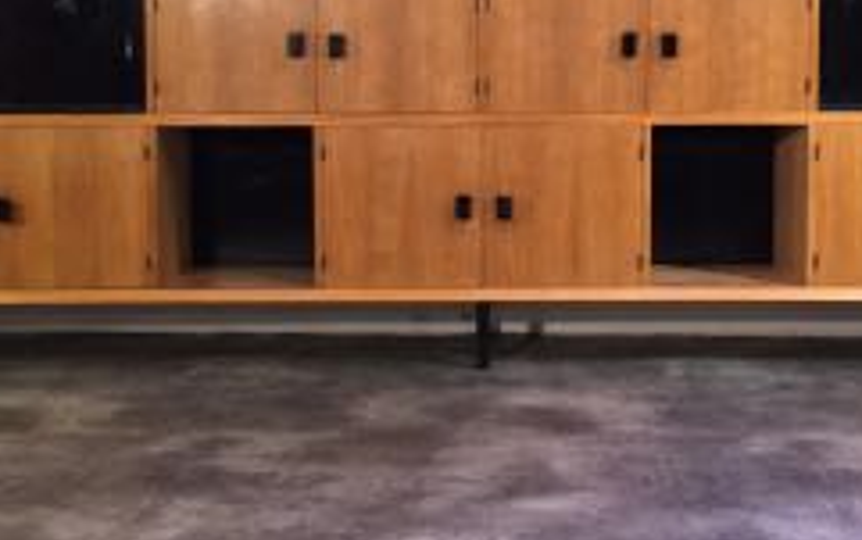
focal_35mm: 51
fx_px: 1199
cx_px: 483
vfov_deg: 25.0
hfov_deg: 39.5
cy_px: 125
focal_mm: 4.15
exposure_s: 1/33
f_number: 2.2
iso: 80
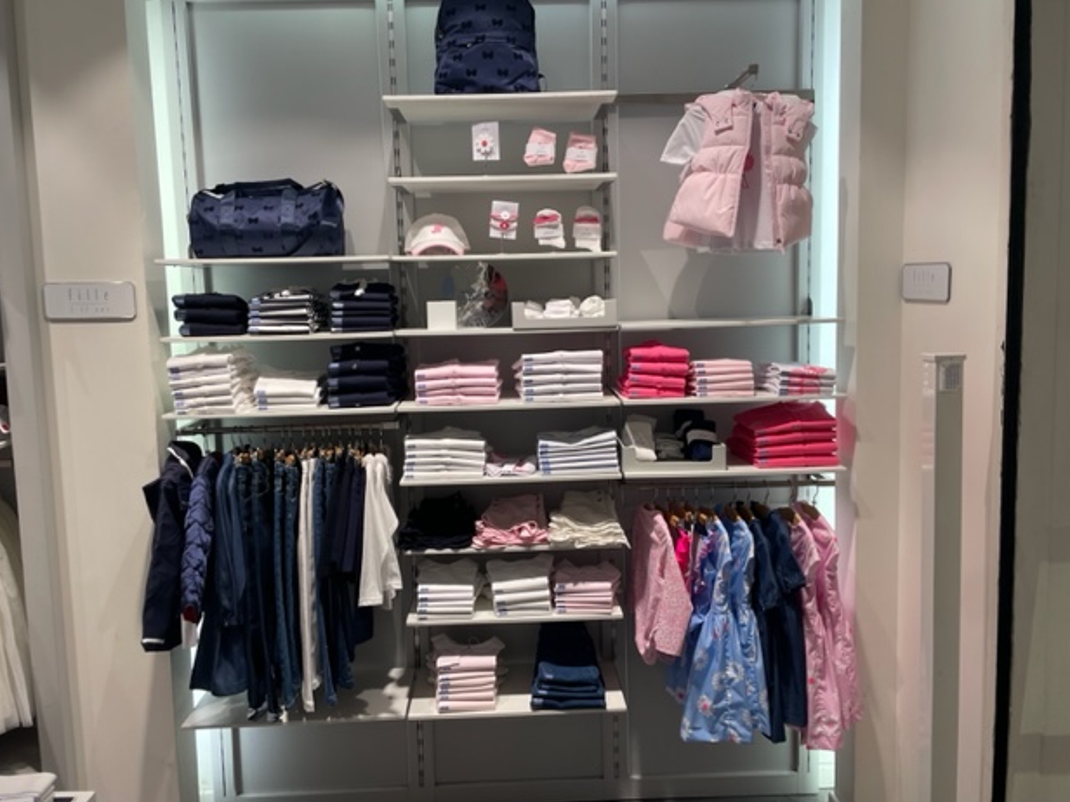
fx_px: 835
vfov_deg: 51.3
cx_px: 537
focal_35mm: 27
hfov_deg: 65.3
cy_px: 389
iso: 32
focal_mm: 4.2
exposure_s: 1/205
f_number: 1.6
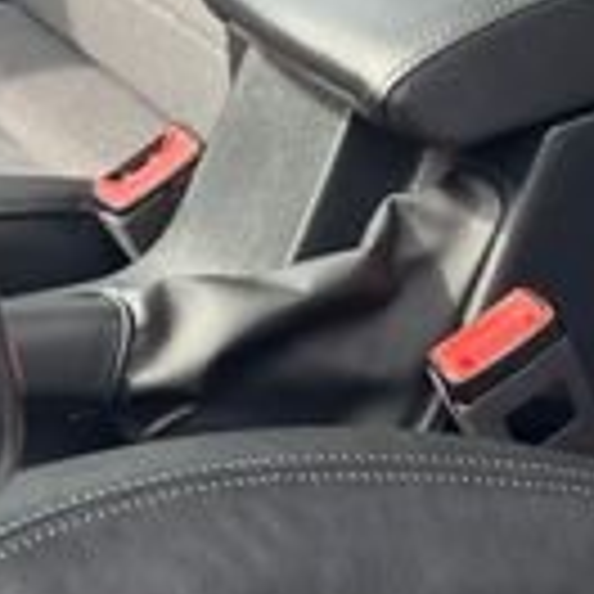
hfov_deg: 10.5
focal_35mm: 165
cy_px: 18
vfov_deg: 10.5
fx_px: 3203
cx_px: 531
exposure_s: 1/308
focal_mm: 6.76
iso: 80
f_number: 1.78
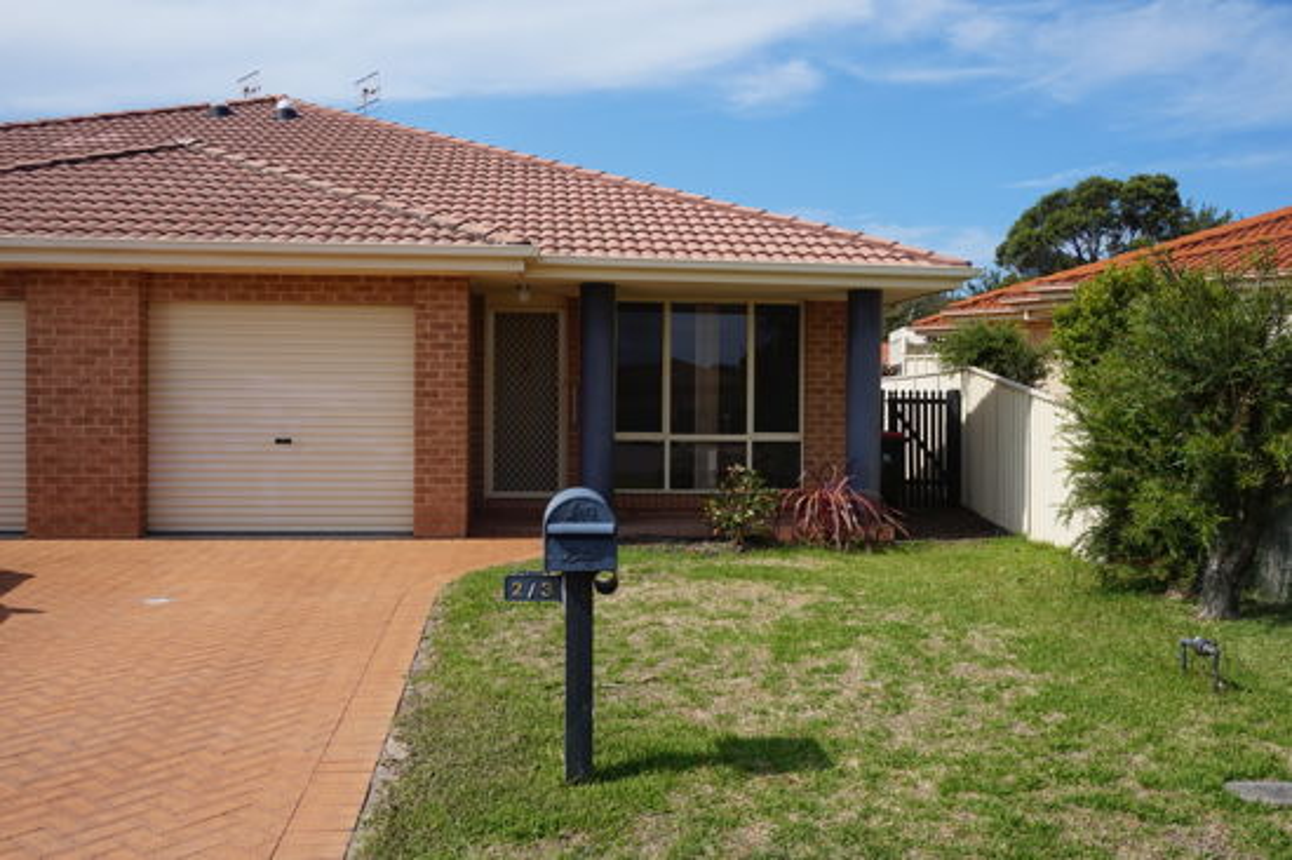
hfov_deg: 59.5
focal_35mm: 32
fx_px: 1130
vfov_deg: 41.7
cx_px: 646
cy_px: 430
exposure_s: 1/125
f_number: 14
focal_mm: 21
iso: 100
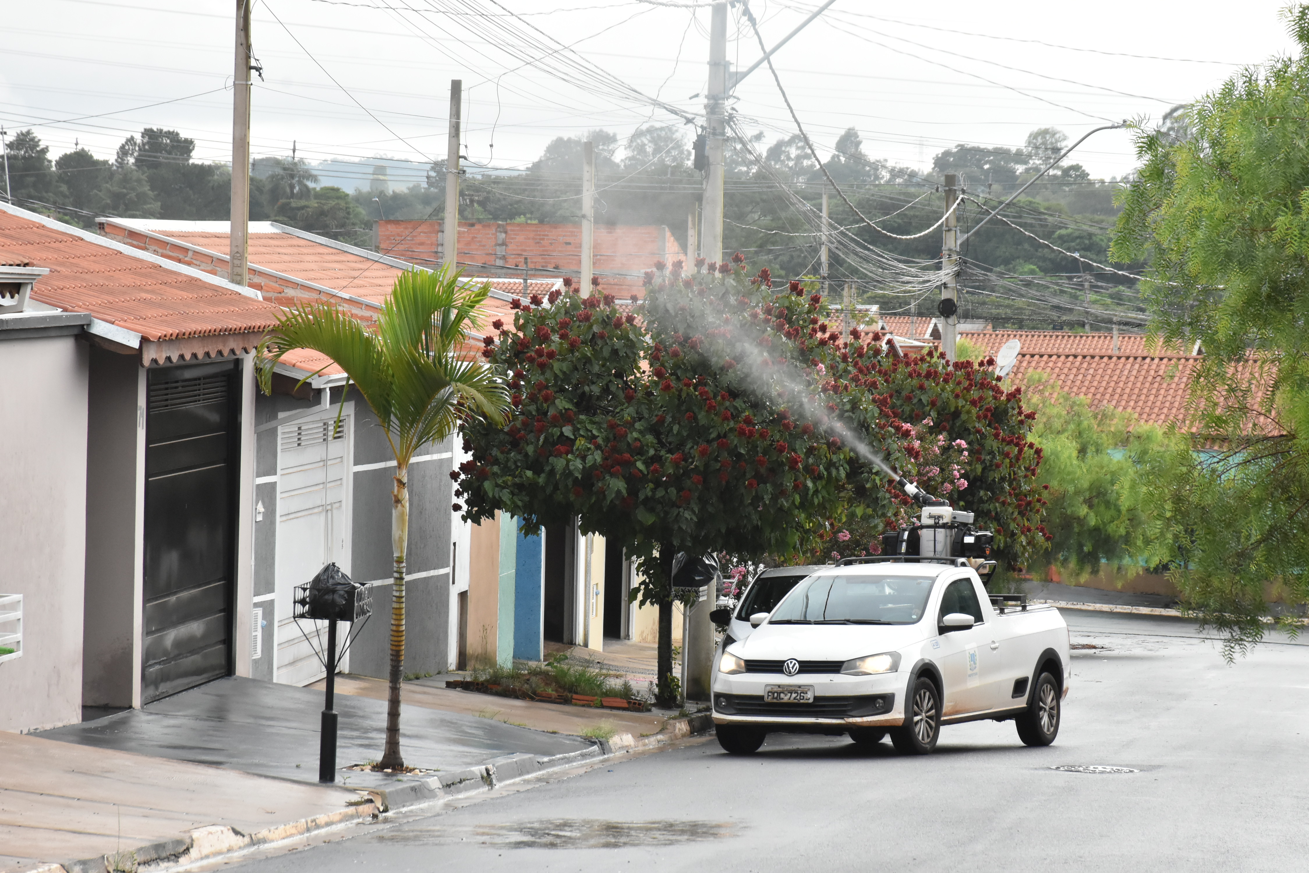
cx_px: 654
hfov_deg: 13.7
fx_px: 5455
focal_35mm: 150
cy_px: 436
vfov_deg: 9.2
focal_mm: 100
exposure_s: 1/500
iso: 2000
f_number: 13
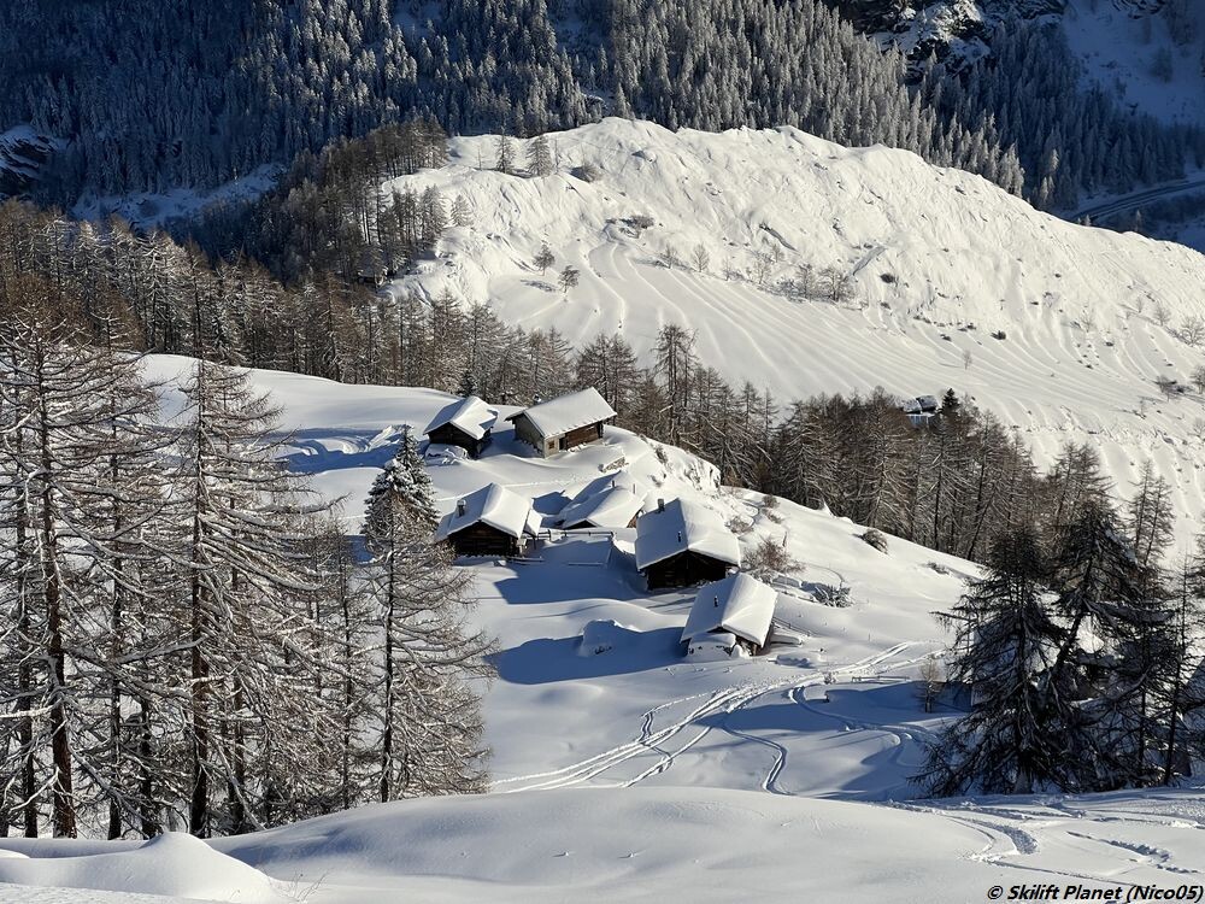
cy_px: 452
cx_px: 602
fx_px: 2680
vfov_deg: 19.1
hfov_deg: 25.3
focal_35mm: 77
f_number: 2.8
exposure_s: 1/1357
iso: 32
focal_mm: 9
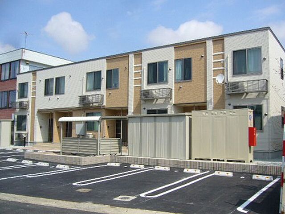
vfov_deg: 40.7
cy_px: 107
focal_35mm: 35
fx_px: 288
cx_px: 142
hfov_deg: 52.6
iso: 80
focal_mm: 5.8
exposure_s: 1/640
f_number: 5.6
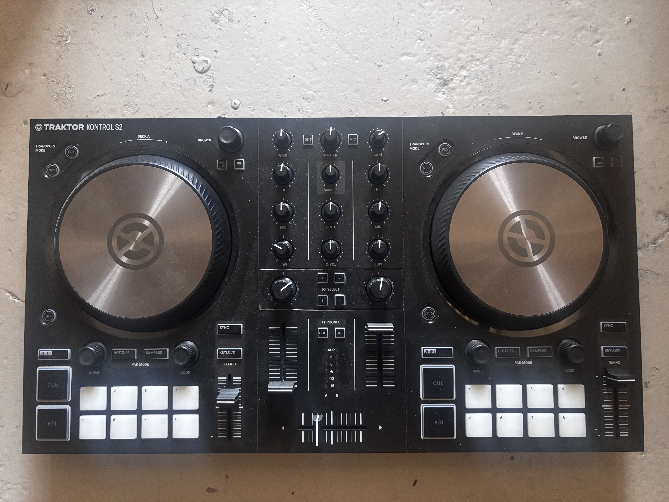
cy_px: 251
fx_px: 502
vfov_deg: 53.1
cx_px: 334
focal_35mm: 26
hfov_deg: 67.3
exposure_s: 1/38
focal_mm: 5.96
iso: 640
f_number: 1.6
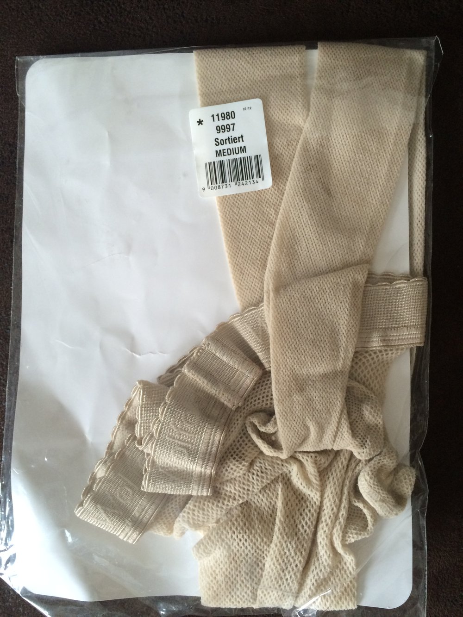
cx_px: 232
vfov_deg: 61.7
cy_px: 308
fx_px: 517
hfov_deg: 48.2
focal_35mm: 29
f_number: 2.2
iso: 100
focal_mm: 4.15
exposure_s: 1/30
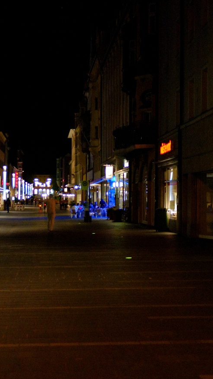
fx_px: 713
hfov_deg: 16.9
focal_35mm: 71
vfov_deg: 29.7
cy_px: 190
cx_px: 57
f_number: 1.4
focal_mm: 30
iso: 1250
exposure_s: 1/60
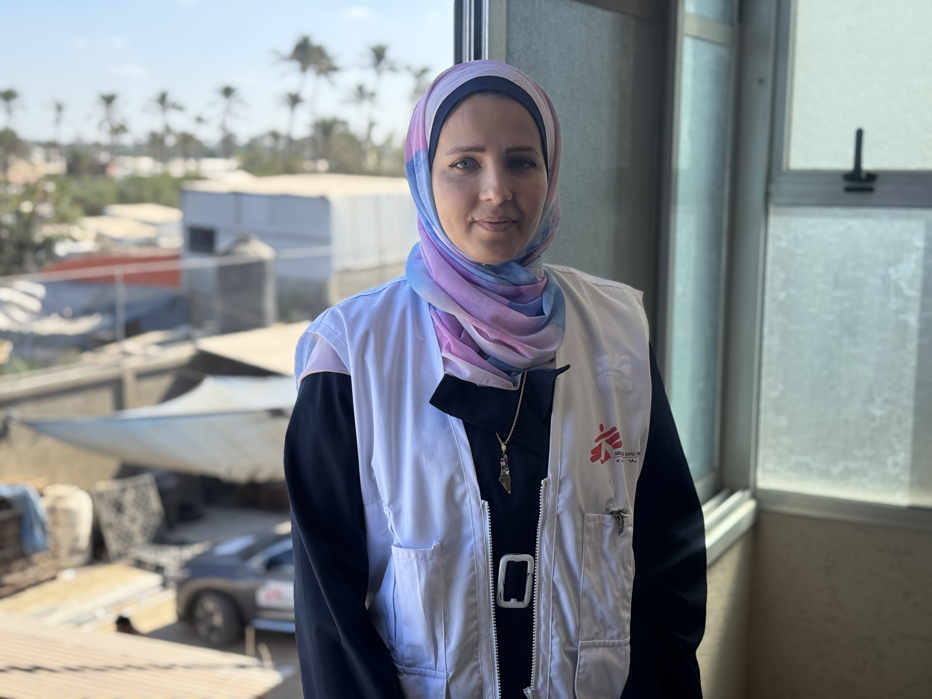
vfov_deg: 30.3
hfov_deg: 39.7
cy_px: 350
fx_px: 1292
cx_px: 466
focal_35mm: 48
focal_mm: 6.76
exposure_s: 1/1366
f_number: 1.78
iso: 64
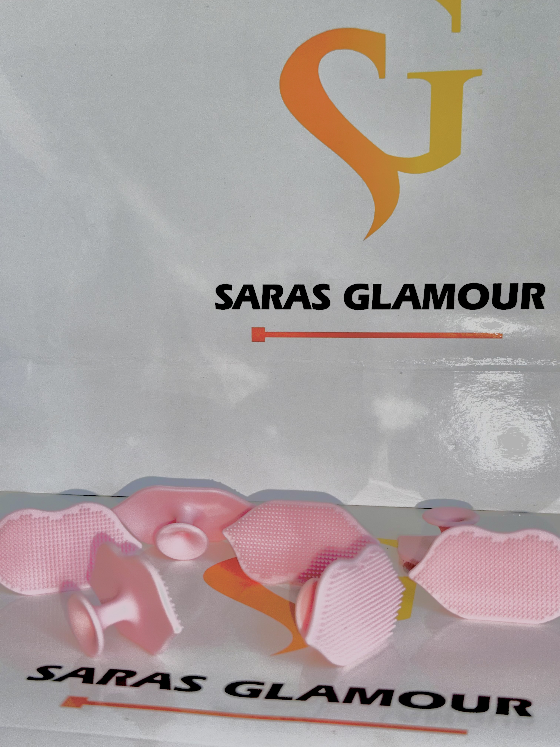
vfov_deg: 39.7
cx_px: 280
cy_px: 374
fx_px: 1035
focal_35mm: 48
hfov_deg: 30.3
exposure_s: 1/66
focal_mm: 6.86
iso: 40
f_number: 1.78
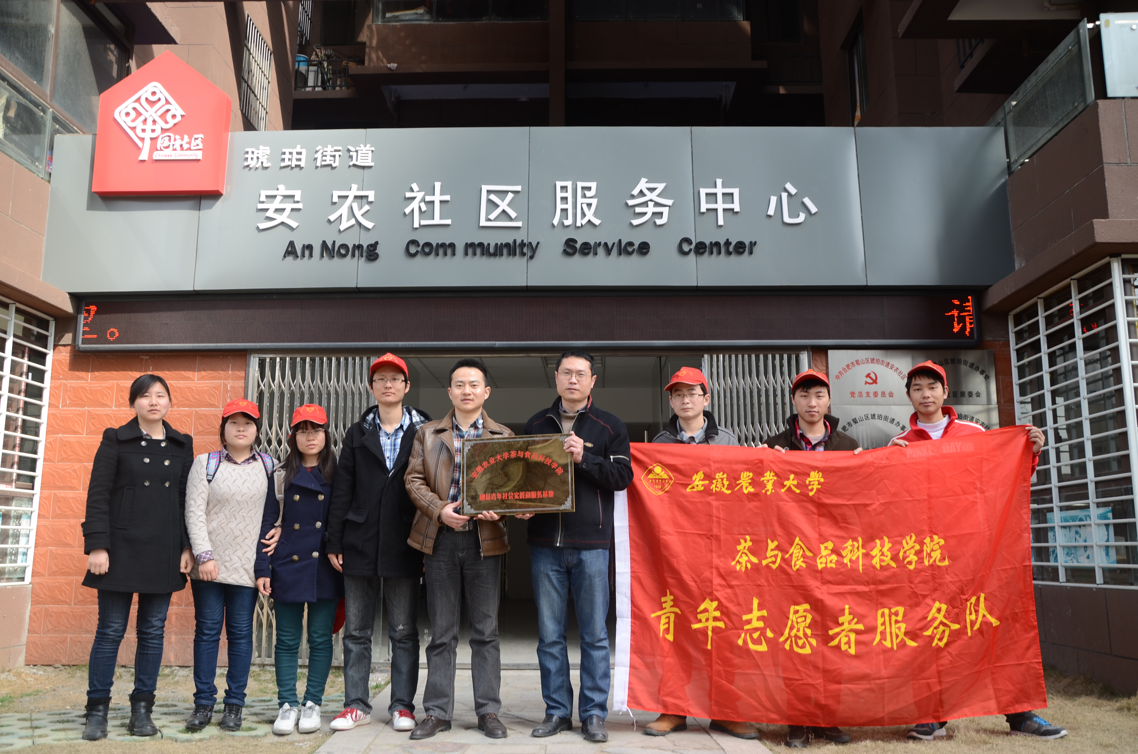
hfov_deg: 59.6
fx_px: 994
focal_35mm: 32
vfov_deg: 41.5
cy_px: 377
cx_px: 569
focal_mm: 21
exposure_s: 1/160
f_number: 5
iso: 100
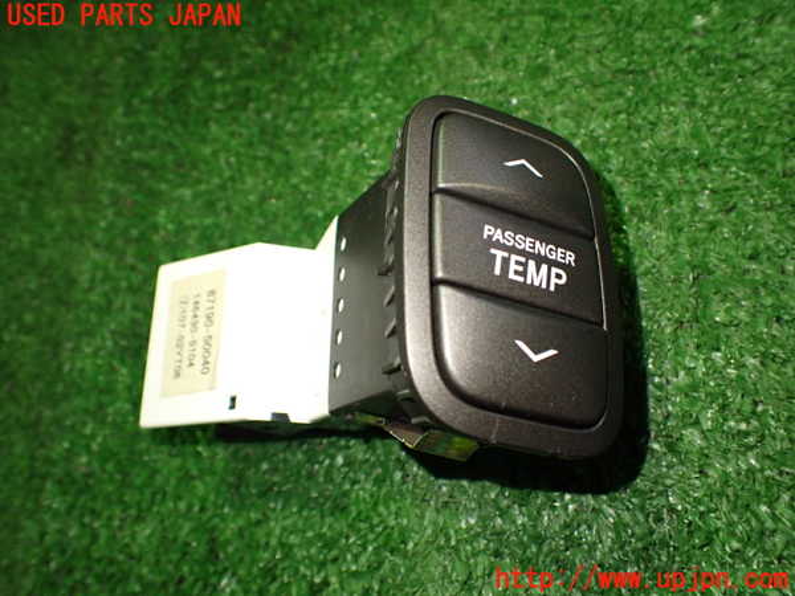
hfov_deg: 60.0
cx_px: 398
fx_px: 689
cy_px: 298
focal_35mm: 30
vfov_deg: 46.8
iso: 640
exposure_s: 1/125
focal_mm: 5.4
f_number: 2.3
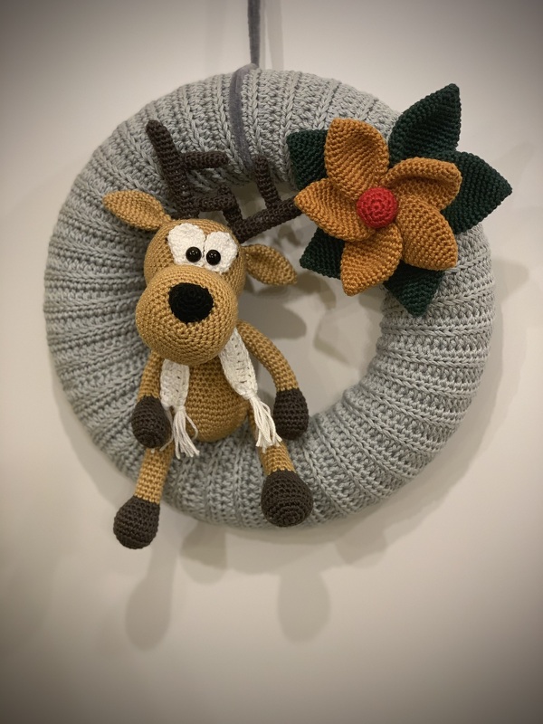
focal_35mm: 52
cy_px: 362
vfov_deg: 36.8
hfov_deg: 28.0
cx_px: 272
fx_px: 1088
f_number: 2.4
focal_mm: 6
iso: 125
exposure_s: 1/96
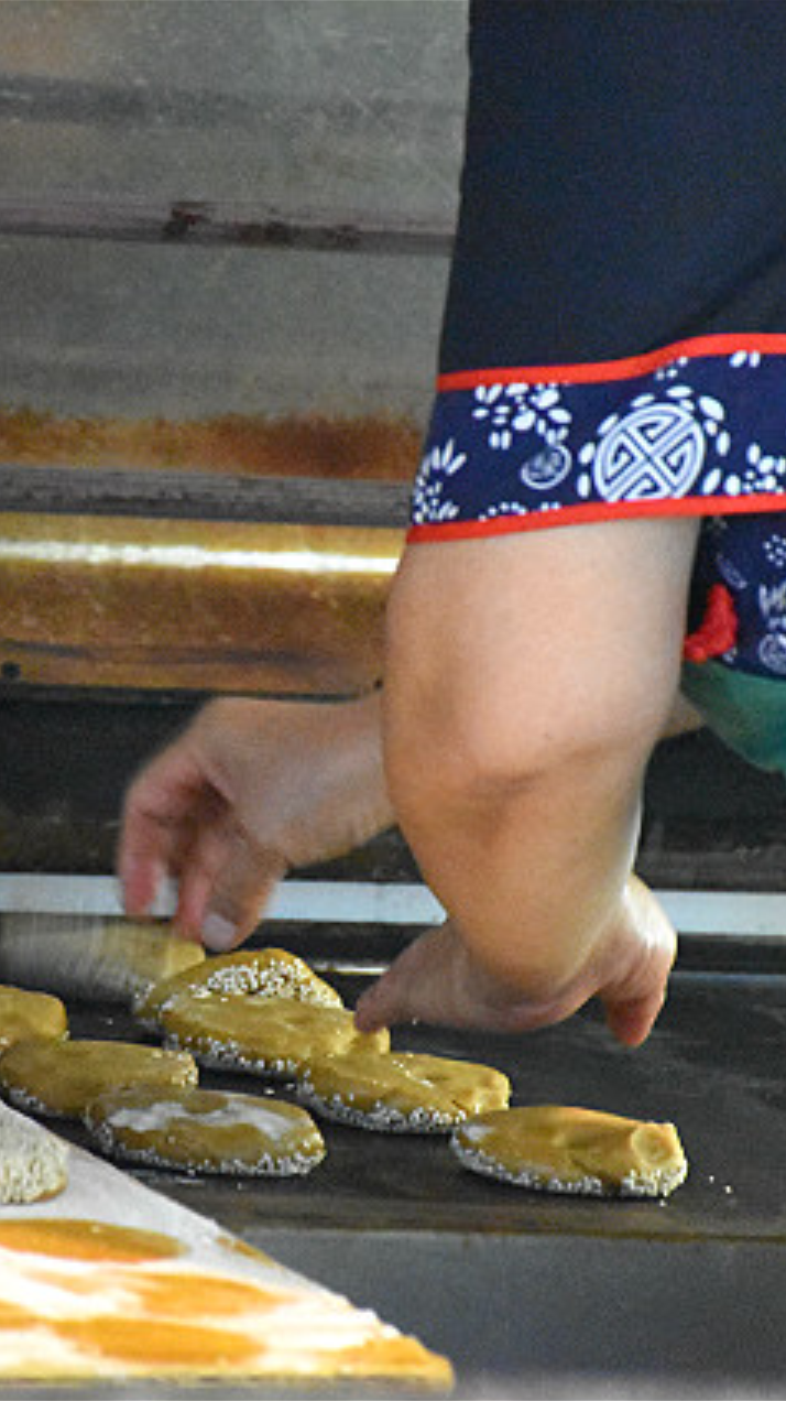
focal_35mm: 332
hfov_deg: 3.7
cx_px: 258
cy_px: 700
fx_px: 12321
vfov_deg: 6.5
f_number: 5.6
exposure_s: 1/50
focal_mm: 140
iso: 12800
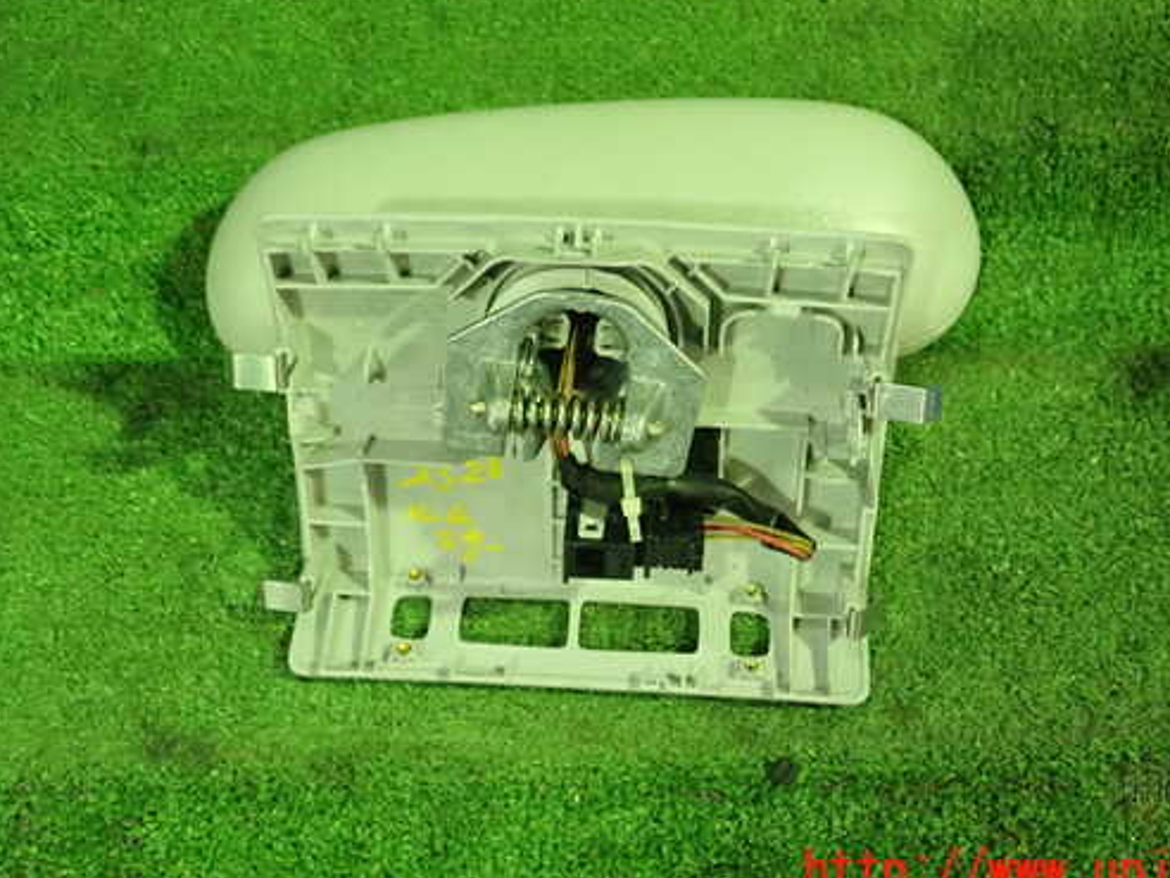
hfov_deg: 47.8
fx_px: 1318
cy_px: 366
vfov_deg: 36.7
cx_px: 628
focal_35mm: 39
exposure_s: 1/50
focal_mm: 5.87
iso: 800
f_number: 2.4
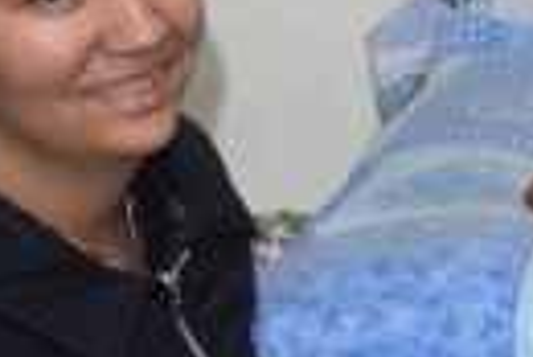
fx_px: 3083
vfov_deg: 6.6
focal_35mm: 208
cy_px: 419
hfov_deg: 8.7
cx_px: 1406
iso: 1800
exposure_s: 1/60
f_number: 3.5
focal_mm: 20
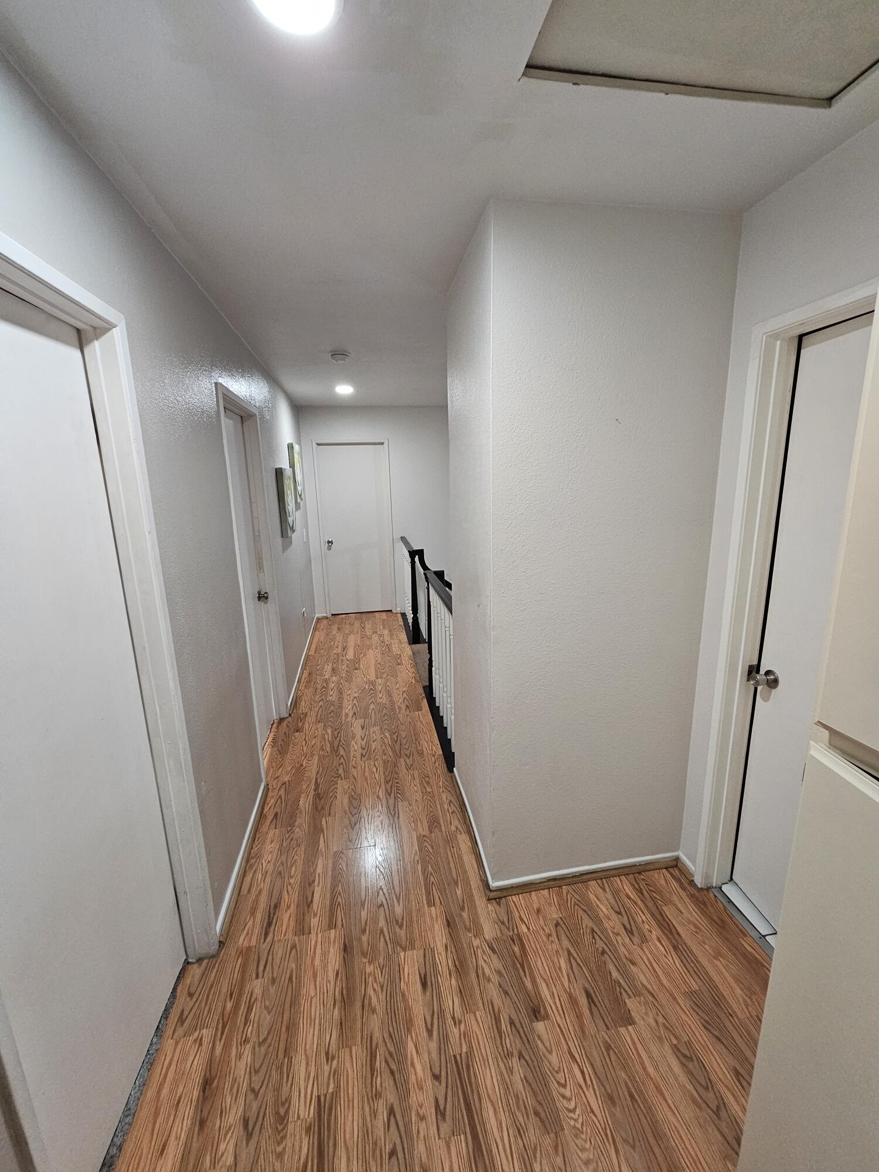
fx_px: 440
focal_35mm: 13
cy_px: 586
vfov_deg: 106.2
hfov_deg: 89.9
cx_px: 440
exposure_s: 1/60.2
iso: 250
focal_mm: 2.2
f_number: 2.2
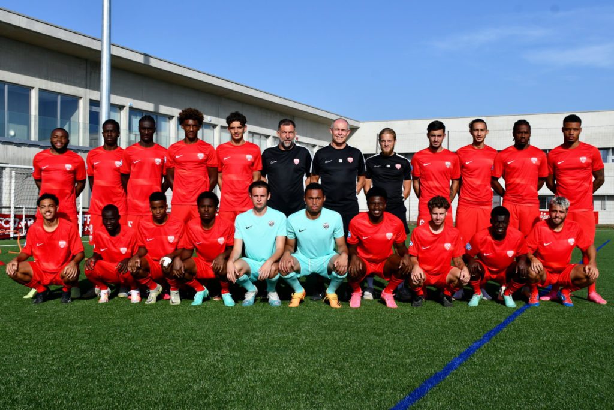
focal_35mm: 34
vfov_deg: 38.9
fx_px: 580
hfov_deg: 55.8
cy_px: 205
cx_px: 307
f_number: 9
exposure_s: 1/320
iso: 100
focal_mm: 23
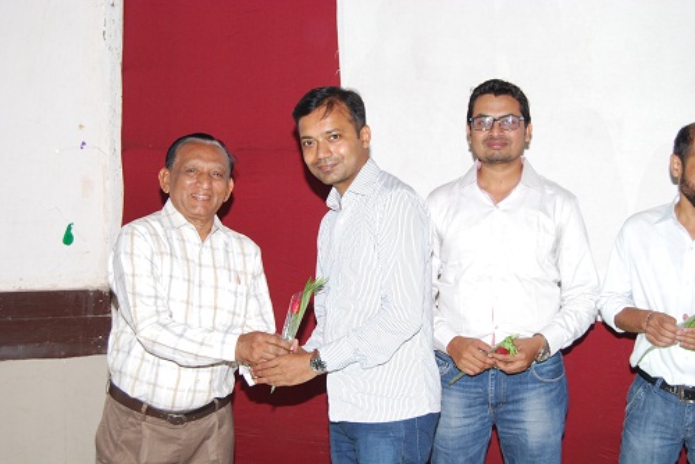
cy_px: 232
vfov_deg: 23.8
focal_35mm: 57
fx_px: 1101
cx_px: 348
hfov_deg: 35.0
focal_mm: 38
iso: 400
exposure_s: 1/100
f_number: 6.3
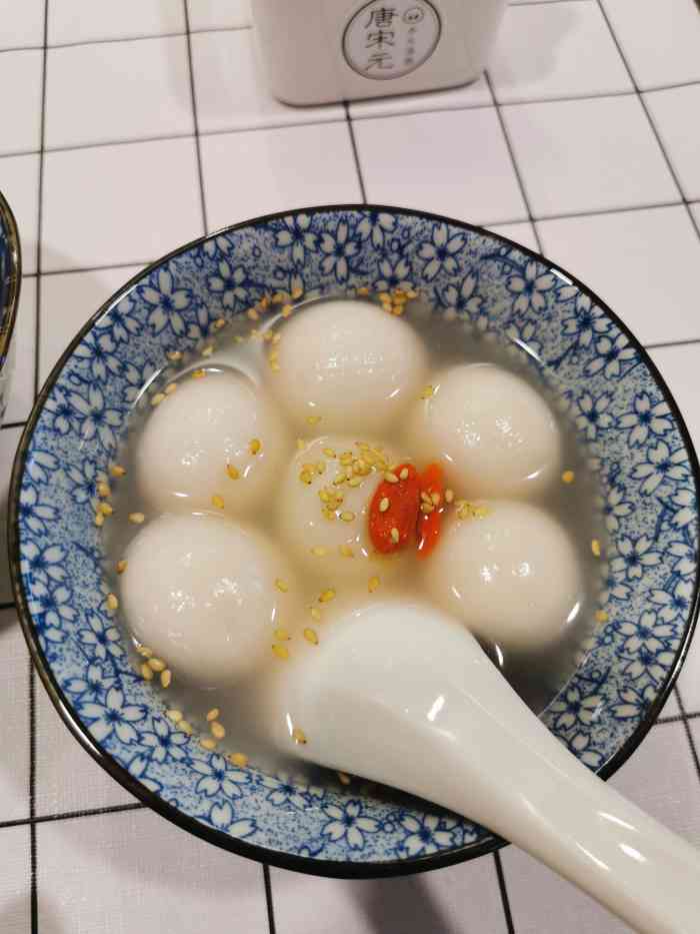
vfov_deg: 65.3
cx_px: 350
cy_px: 467
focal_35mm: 27
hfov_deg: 51.4
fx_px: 728
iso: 80
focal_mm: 5.56
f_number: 1.6
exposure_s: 1/100
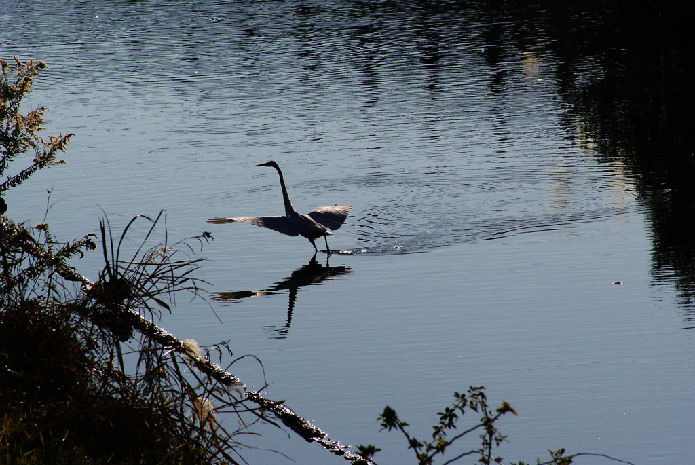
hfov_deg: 4.6
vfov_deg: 3.1
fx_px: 8696
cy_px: 232
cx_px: 348
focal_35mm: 450
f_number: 13
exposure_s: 1/2500
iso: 400
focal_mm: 300
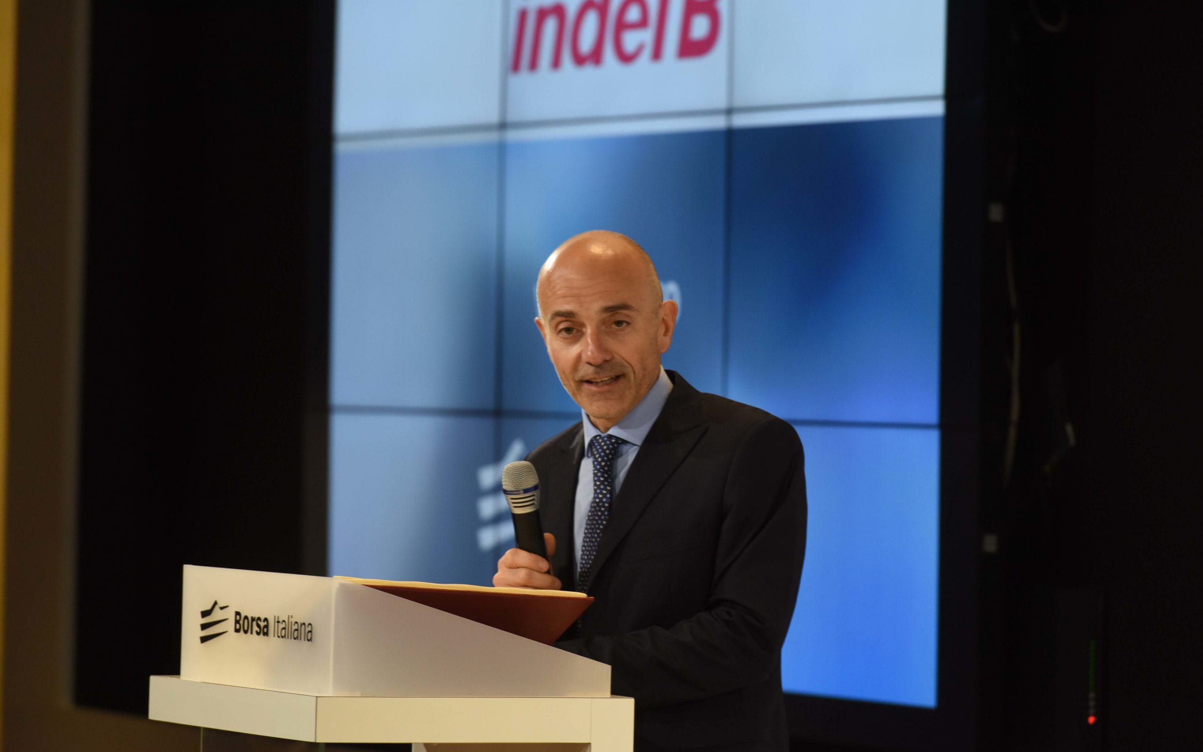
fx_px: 6721
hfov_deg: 10.2
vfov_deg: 6.4
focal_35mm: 205
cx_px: 604
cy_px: 351
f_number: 4.5
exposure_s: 1/160
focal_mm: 200
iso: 1600
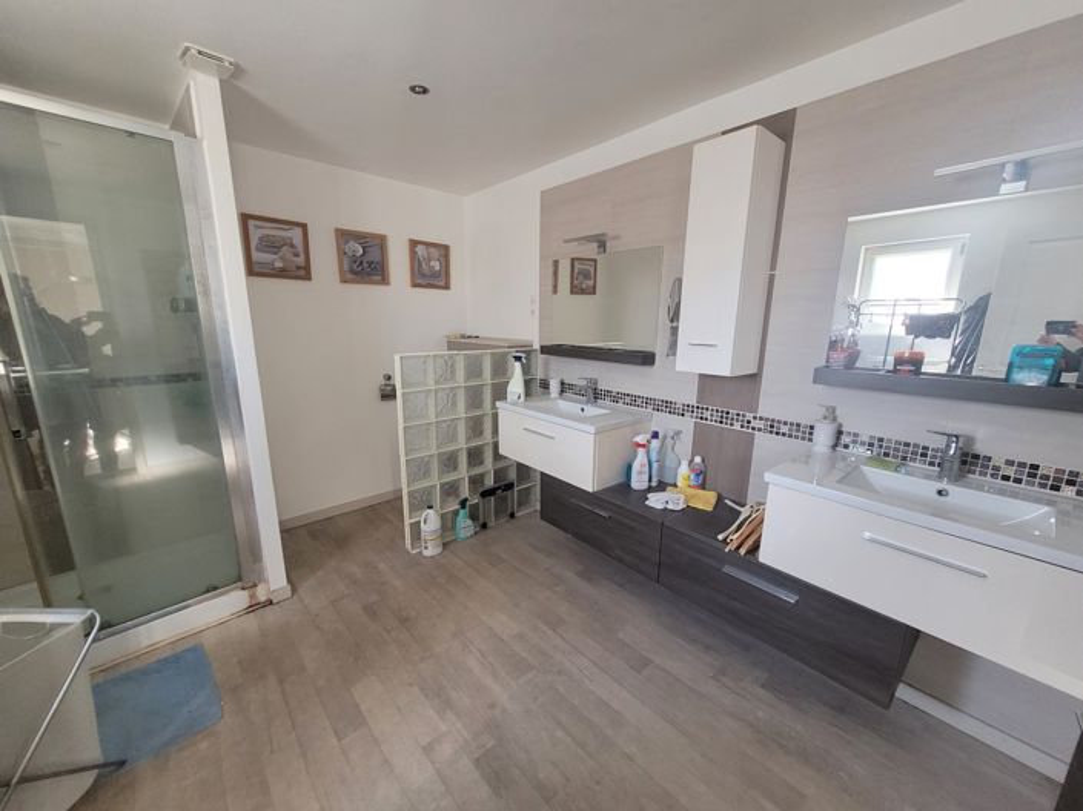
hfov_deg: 106.2
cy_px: 406
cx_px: 542
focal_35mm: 13
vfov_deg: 89.9
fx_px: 407
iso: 320
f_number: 2.2
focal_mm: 1.74
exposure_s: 1/50
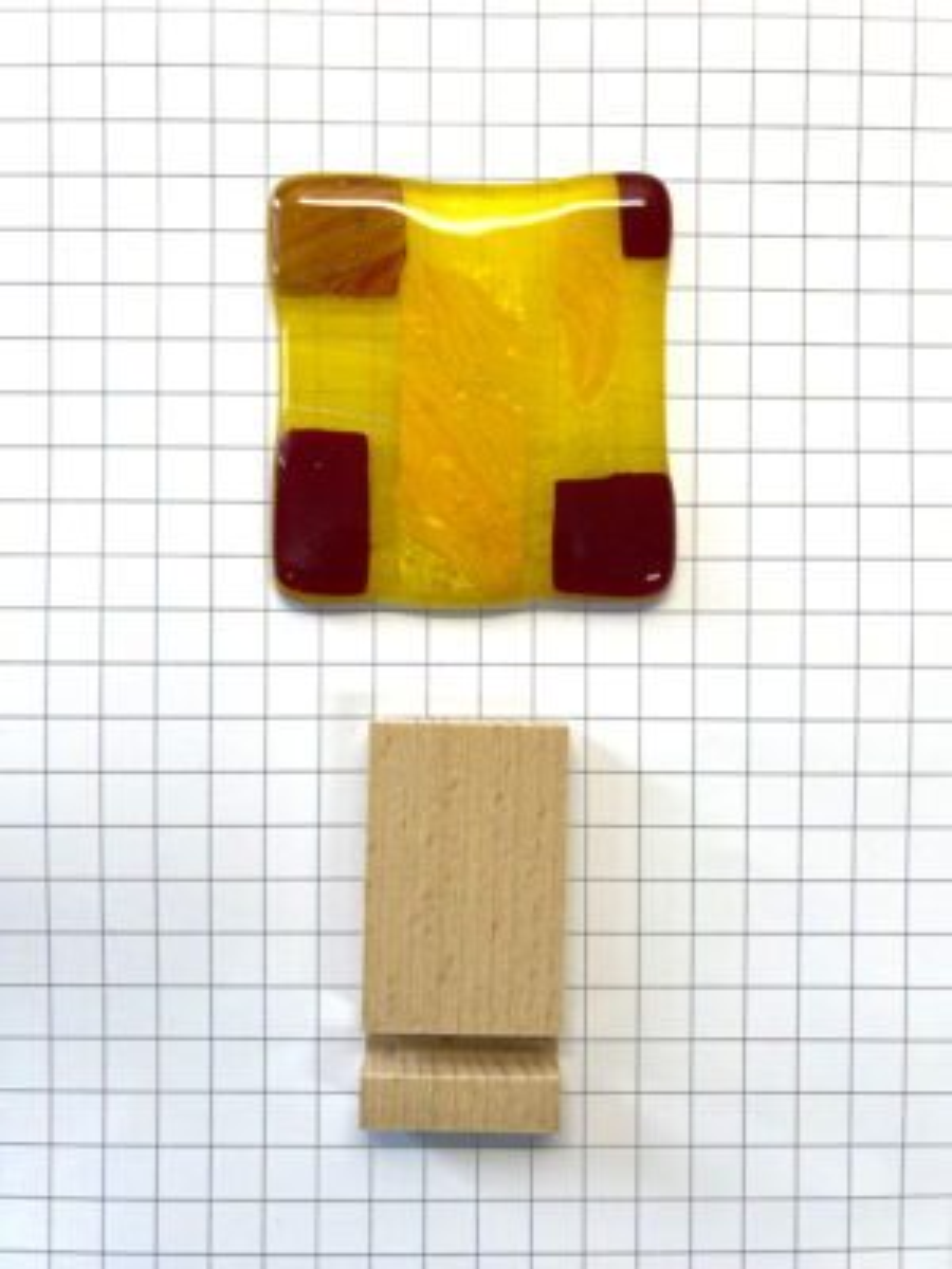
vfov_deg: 67.3
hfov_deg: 53.1
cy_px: 634
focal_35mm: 26
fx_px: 953
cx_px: 476
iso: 32
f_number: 1.5
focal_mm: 5.7
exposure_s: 1/117
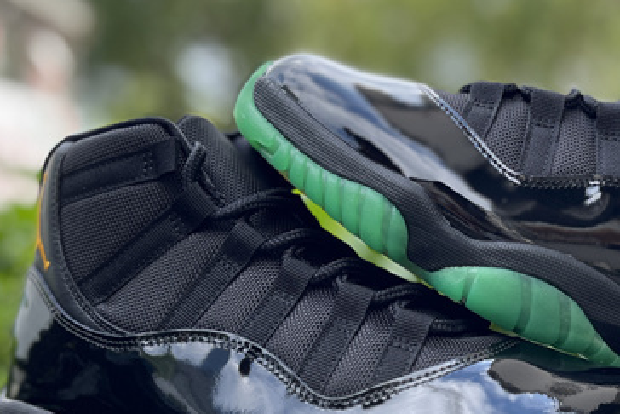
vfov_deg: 24.6
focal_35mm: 55
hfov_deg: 35.2
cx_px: 487
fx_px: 948
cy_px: 224
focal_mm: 5.1
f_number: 1.6
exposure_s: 1/684
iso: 50
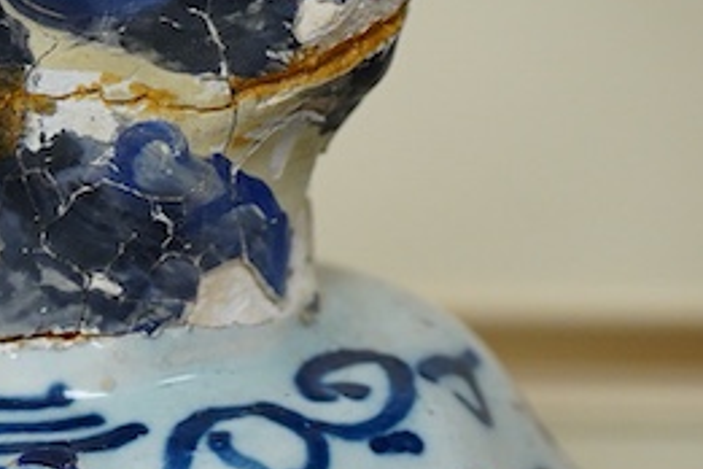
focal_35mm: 155
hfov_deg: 13.2
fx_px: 3027
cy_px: 795
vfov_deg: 8.6
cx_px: 245
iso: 1250
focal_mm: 30
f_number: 7.1
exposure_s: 1/125
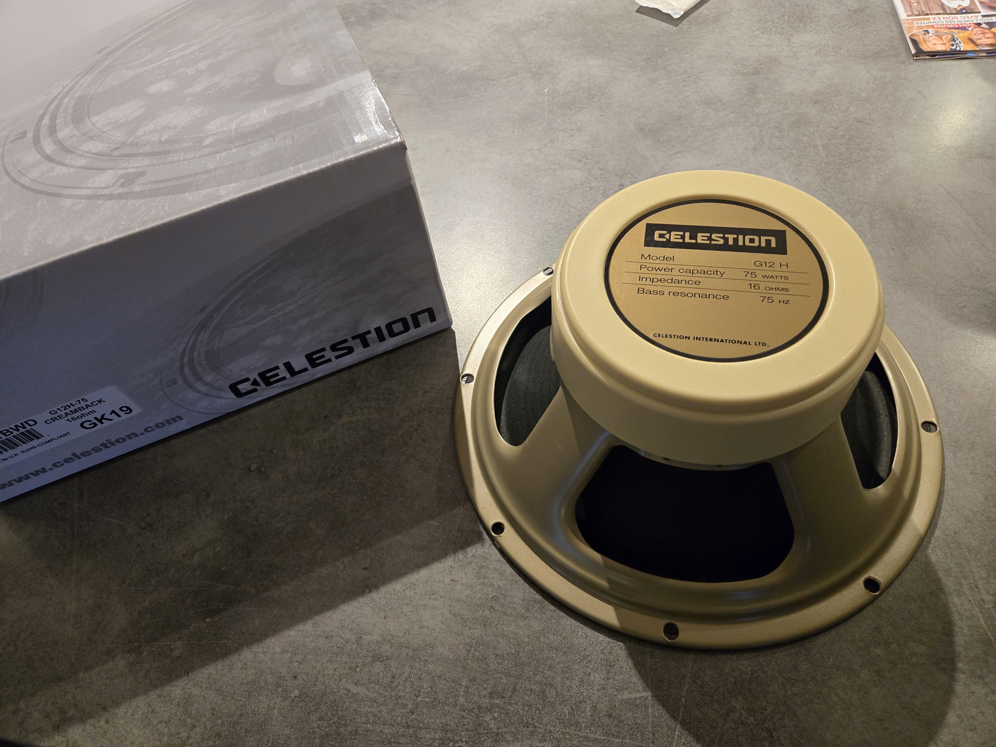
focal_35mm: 23
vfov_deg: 58.9
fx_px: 662
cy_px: 374
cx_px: 498
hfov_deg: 73.9
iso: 640
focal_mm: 5.4
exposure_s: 1/100
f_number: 1.8
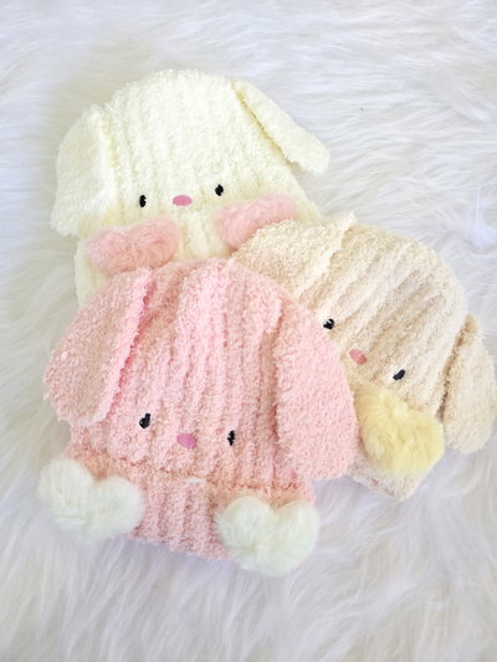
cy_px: 331
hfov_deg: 58.9
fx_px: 440
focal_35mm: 23
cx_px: 248
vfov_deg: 73.9
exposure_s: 1/100
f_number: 1.7
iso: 500
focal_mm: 6.3
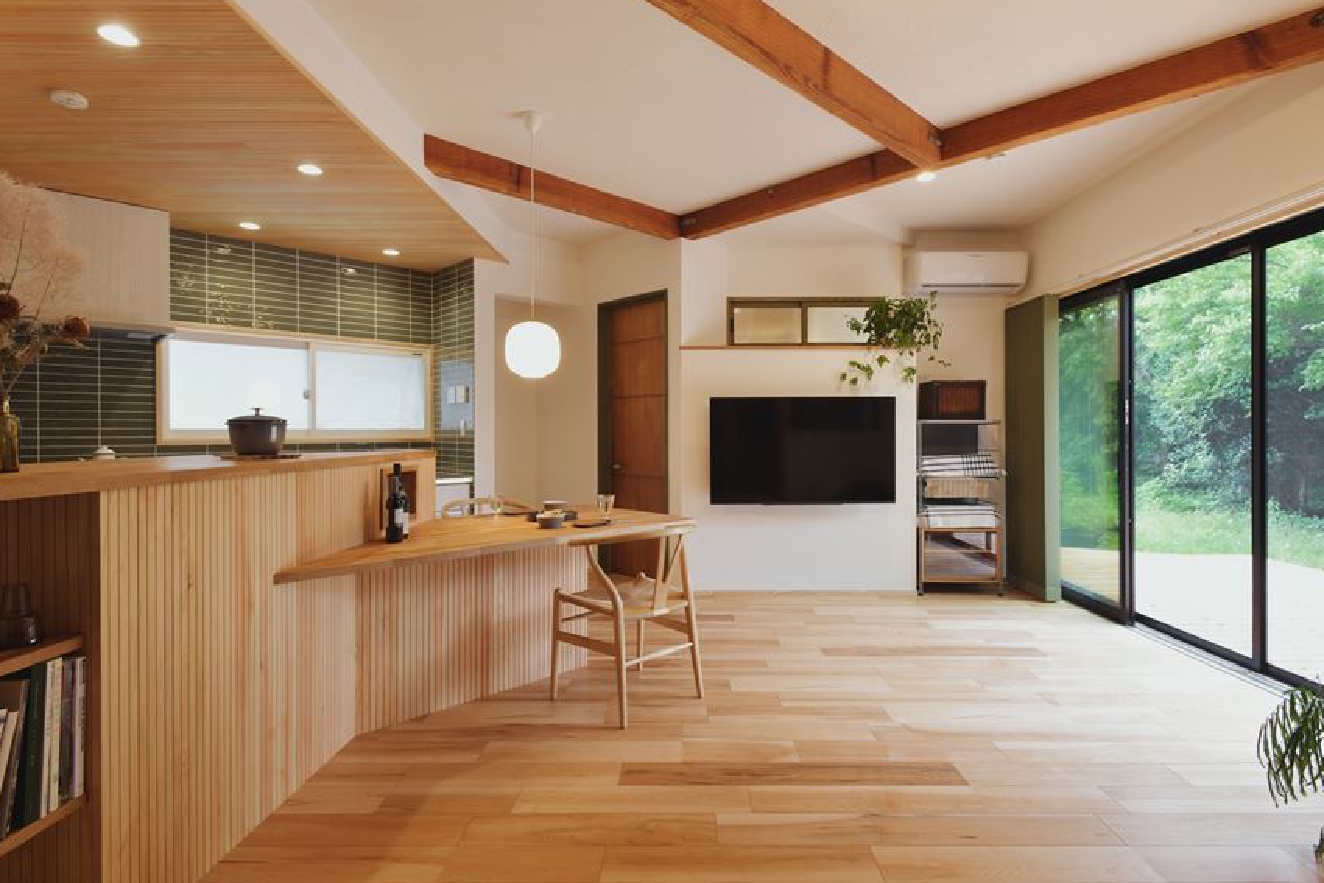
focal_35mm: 18
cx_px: 682
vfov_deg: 67.4
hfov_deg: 90.0
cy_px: 436
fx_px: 662
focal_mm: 17
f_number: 11
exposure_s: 1/5
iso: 400
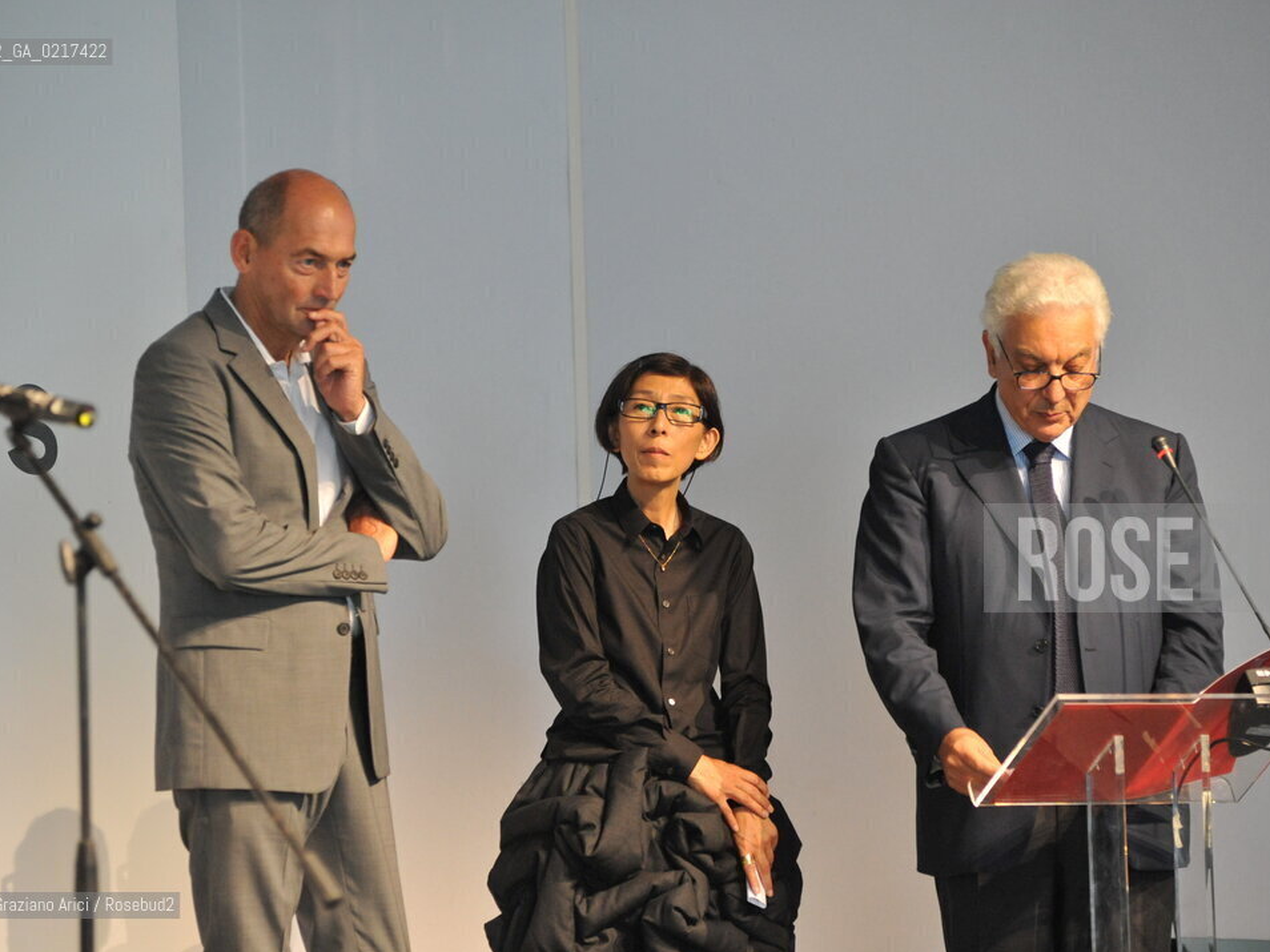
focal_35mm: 169
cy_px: 478
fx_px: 6199
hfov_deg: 11.7
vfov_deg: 8.8
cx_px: 690
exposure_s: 1/160
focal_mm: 155
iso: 3200
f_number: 4.5
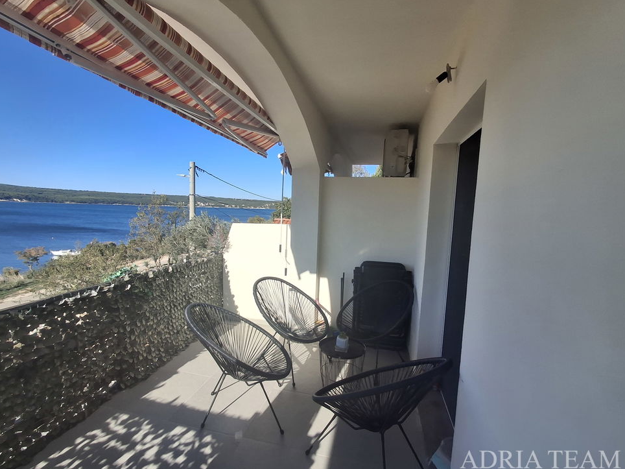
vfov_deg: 74.7
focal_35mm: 17
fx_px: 307
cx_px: 301
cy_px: 248
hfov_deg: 91.0
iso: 40
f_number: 2.2
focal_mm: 1.64
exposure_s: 1/1332
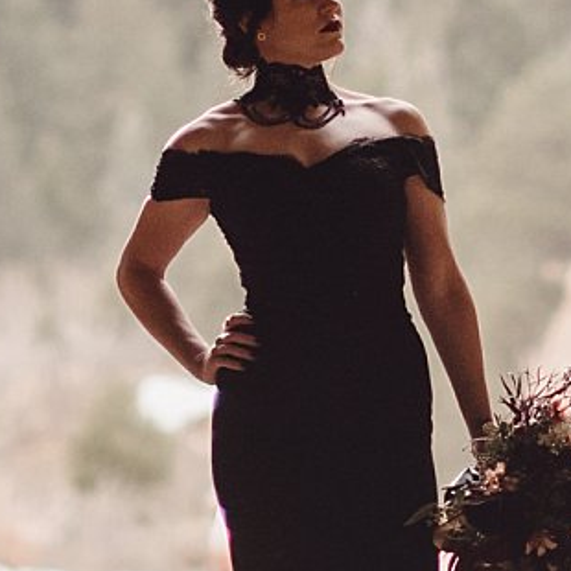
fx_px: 8902
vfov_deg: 3.6
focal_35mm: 477
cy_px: -549
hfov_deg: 3.7
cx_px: 351
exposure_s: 1/4000
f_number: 1.8
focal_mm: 85
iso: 1000
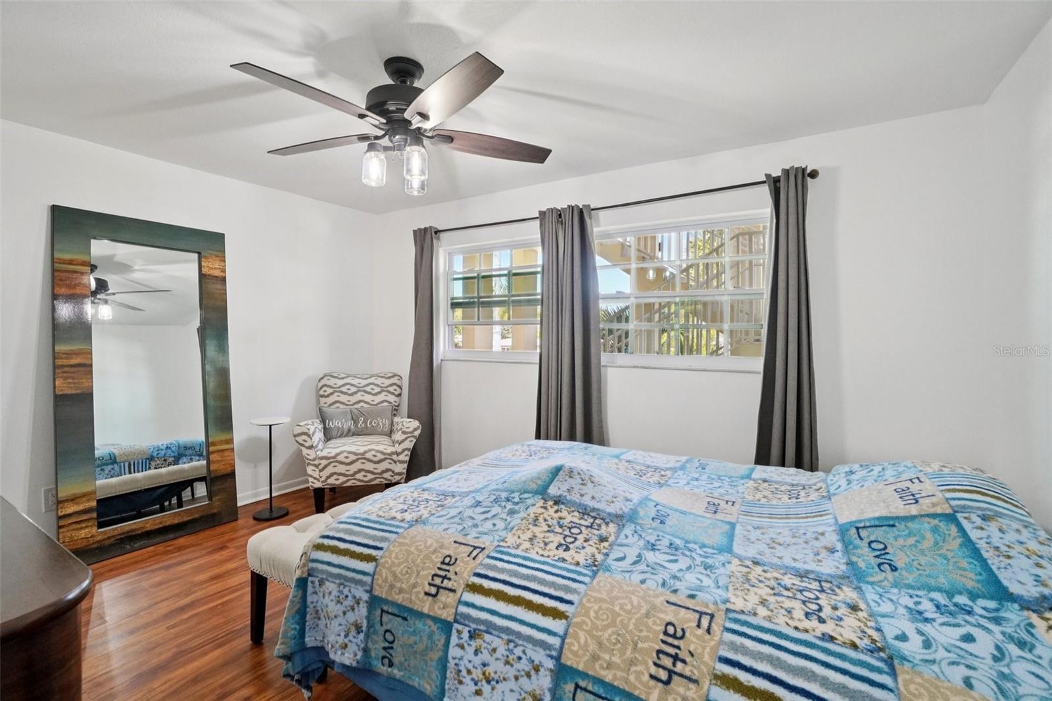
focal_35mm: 15
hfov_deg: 100.4
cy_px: 350
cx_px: 526
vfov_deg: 77.3
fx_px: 438
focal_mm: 10
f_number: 8
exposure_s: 1/30
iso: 800
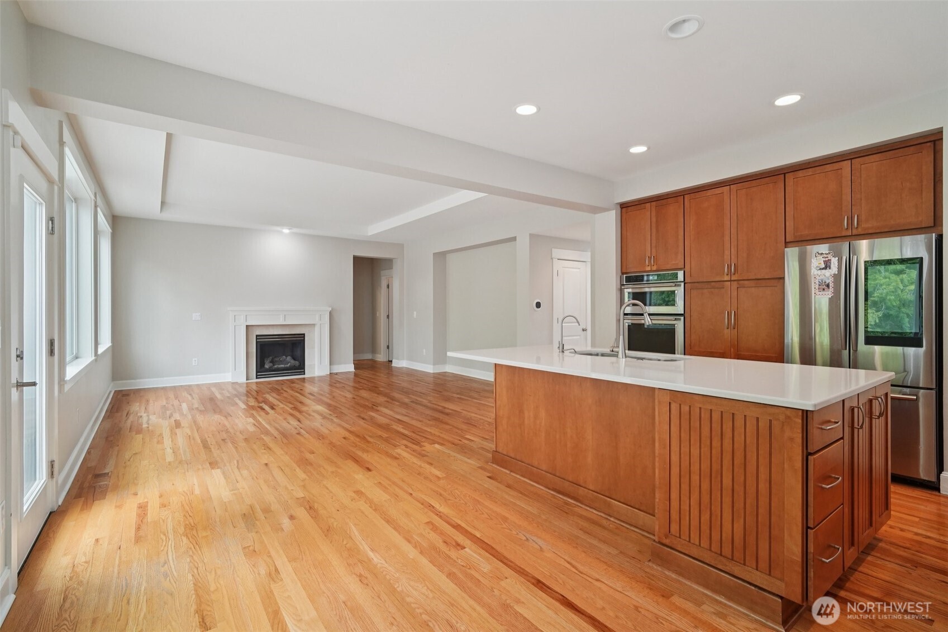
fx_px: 421
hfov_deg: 96.7
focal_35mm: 16
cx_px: 474
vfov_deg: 73.7
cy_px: 316
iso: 1600
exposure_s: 1/30
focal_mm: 16
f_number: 8
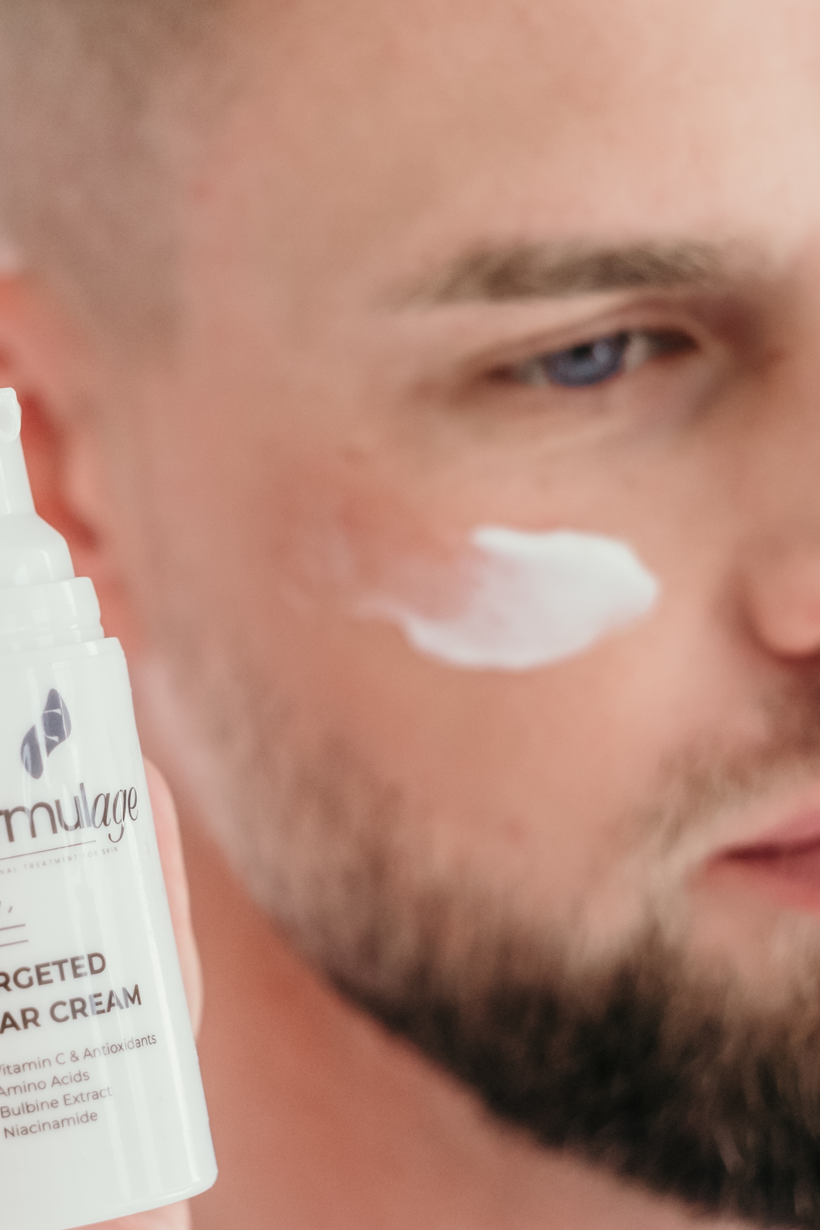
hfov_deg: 8.8
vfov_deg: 13.2
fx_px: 5330
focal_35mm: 156
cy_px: 683
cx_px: 185
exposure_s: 1/500
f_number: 2.8
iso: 1250
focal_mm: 56
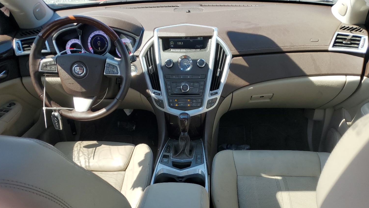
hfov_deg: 64.3
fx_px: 294
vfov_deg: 38.3
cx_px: 181
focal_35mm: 30
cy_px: 146
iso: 50
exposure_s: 1/286
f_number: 1.5
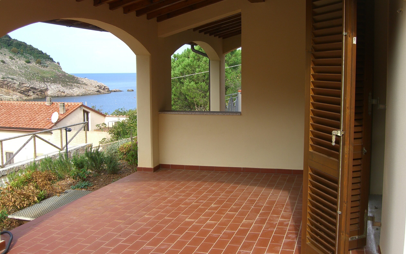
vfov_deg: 31.2
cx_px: 203
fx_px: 454
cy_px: 122
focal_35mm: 41
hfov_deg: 48.2
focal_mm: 7.9
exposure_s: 1/250
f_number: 4
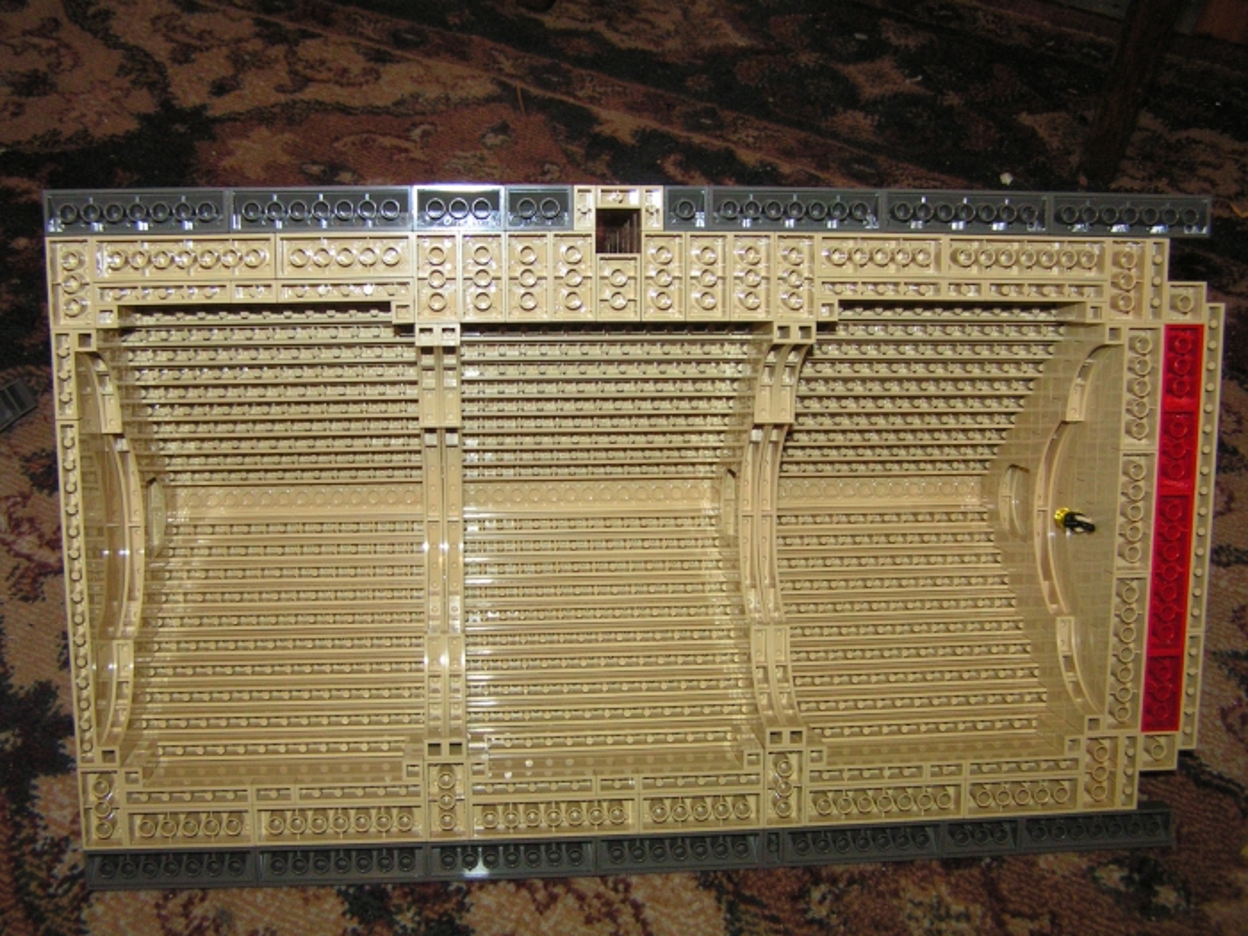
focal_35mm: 38
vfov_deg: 37.7
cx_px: 624
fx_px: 1370
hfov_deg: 49.0
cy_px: 468
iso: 200
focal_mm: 6.3
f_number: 2.8
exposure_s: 1/40
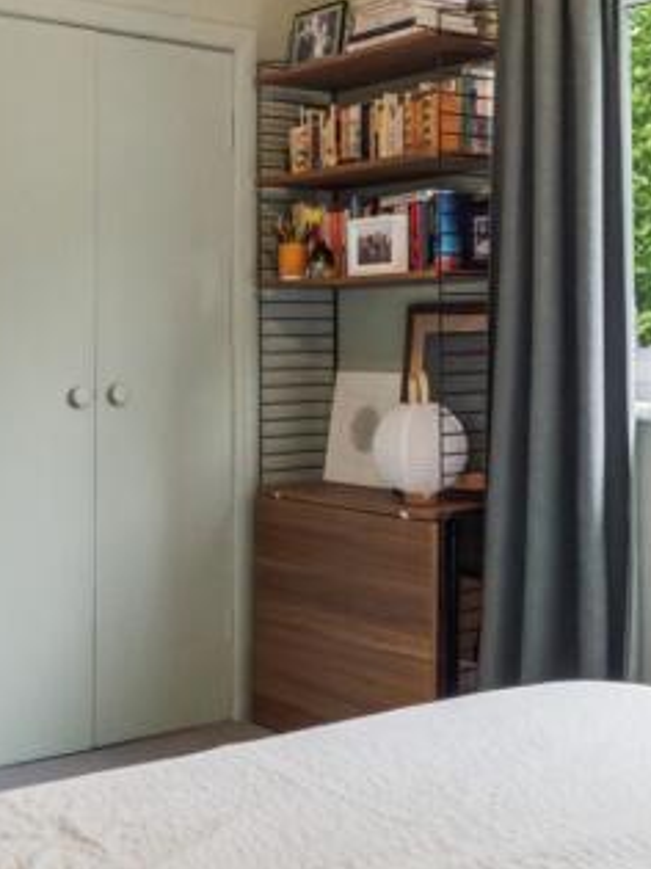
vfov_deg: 37.0
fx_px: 1294
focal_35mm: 52
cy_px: 338
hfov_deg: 28.2
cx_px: 323
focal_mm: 11
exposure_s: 1/60
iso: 800
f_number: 5
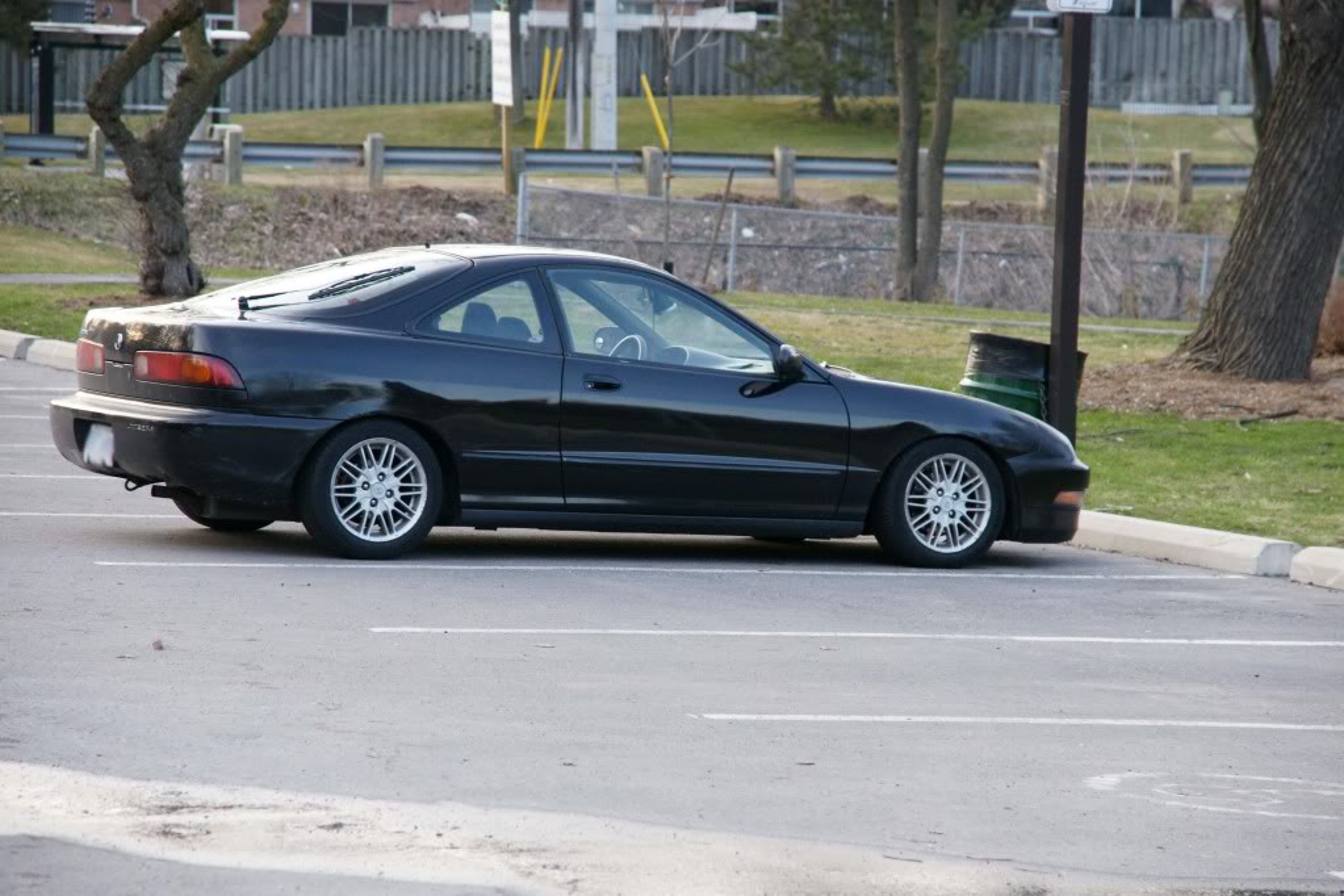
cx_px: 672
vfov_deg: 8.7
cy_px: 448
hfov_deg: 13.0
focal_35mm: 158
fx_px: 5880
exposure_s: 1/160
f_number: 5.6
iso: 800
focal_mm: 105
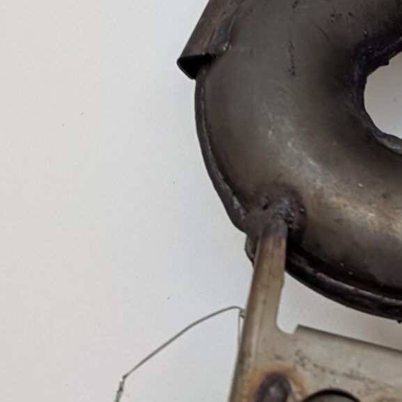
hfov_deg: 16.0
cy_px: -180
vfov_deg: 16.9
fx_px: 1235
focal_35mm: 94
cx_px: 701
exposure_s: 1/66.3
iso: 91
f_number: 1.68
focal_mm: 6.9
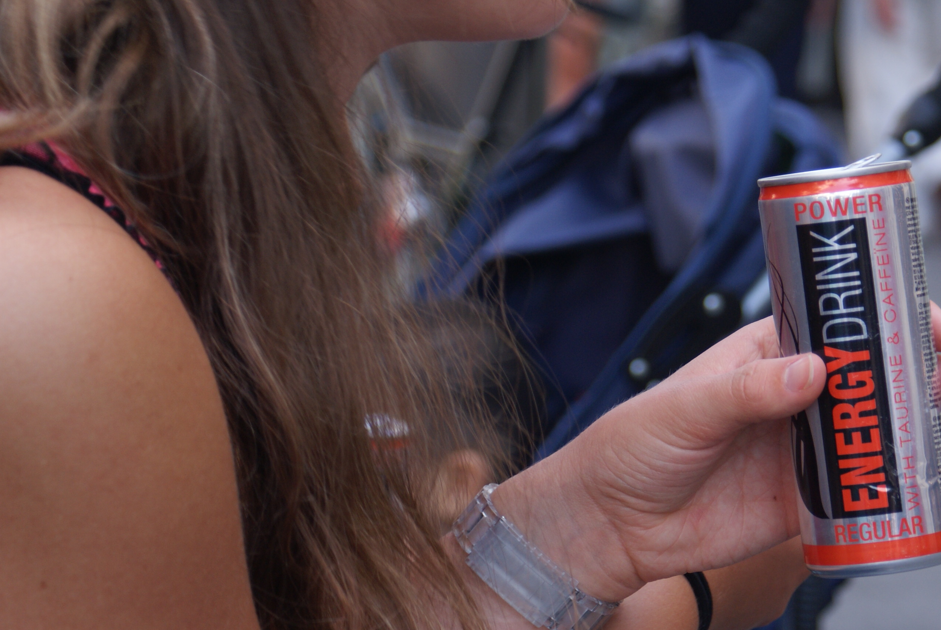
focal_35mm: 159
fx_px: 4161
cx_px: 689
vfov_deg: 8.7
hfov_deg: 12.9
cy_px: 287
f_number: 5.6
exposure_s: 1/125
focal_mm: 70
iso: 160
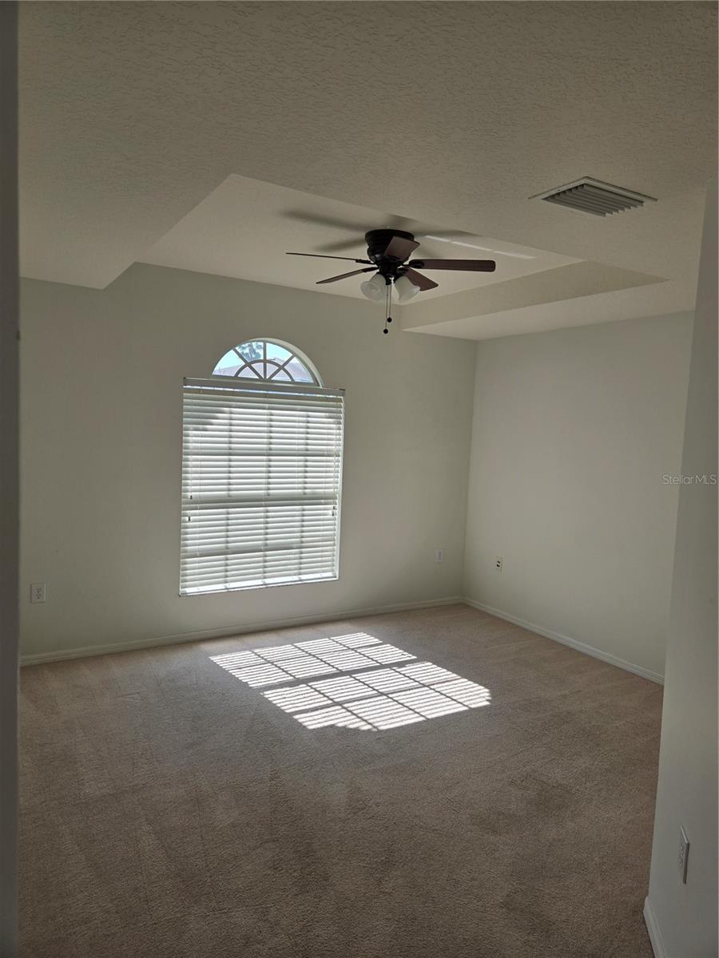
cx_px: 360
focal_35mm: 23
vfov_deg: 73.9
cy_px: 479
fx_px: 637
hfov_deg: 58.9
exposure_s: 1/508
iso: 25
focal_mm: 5.4
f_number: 1.8
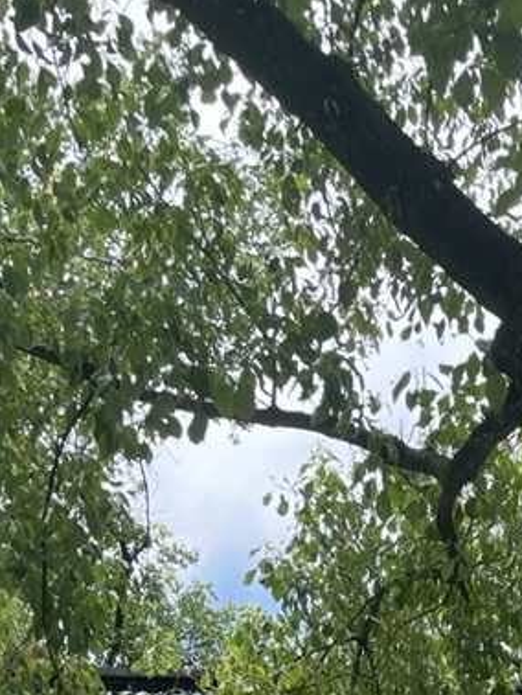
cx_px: 586
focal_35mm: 88
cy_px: 1052
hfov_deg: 16.3
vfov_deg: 19.3
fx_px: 1767
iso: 32
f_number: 1.6
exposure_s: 1/903
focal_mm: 4.2
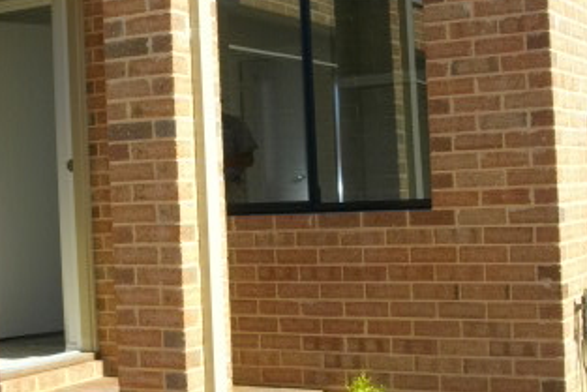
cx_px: 204
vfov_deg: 20.0
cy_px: 152
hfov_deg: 29.5
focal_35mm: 68
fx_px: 1109
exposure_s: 1/320
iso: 100
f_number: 5.5
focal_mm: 5.7
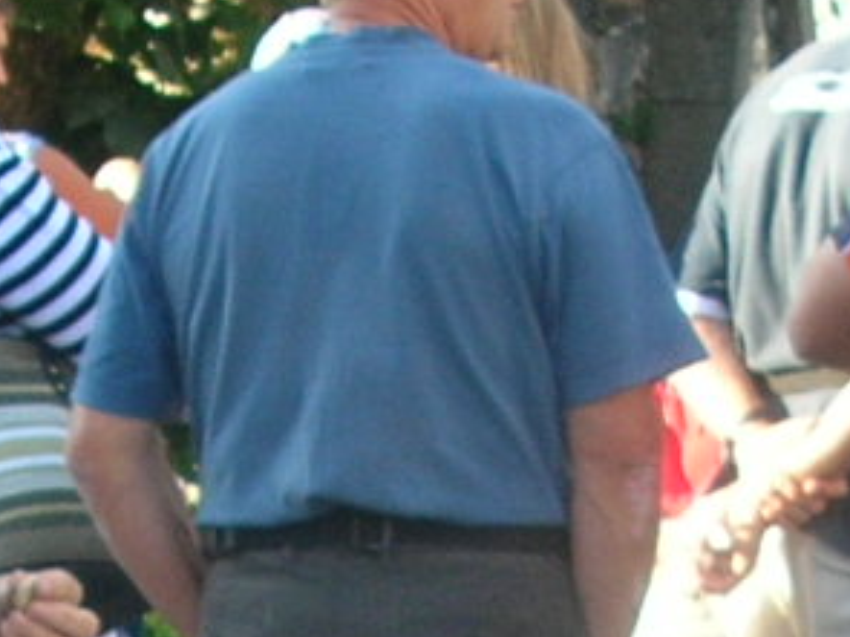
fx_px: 4664
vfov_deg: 7.6
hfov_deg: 10.4
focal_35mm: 190
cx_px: 585
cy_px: 1110
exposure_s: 1/102
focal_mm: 5.8
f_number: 2.8
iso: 50
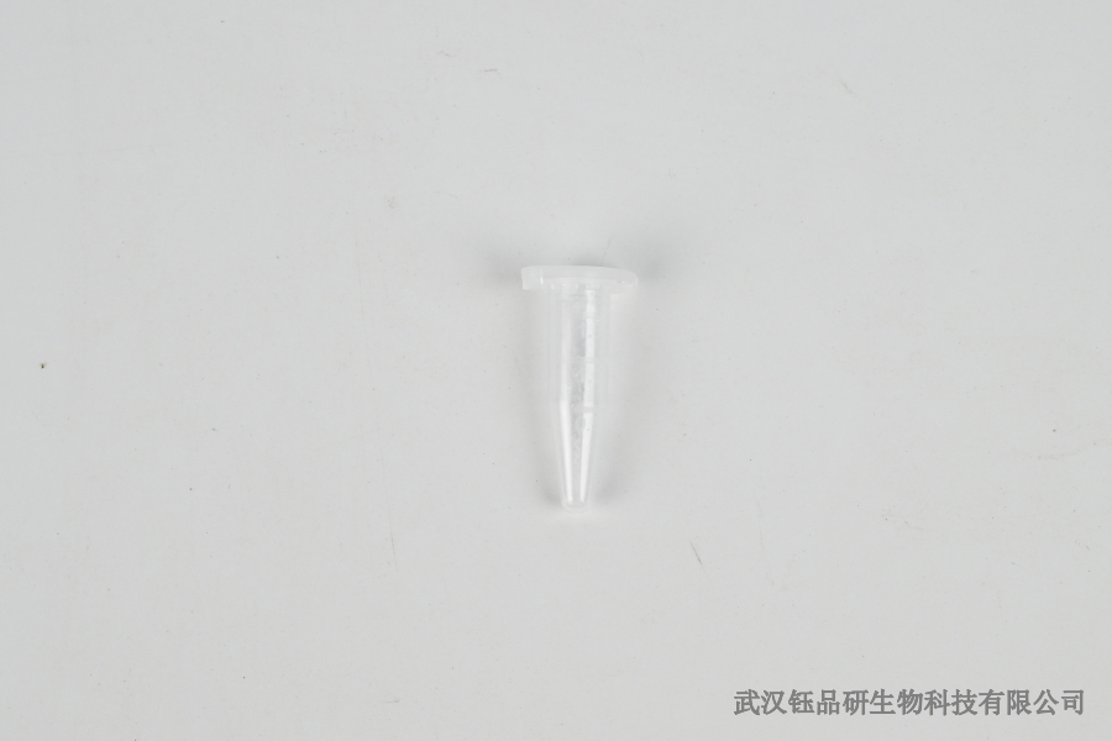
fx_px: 2316
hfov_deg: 27.0
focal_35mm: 75
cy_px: 370
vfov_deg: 18.2
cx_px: 556
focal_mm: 50
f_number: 11
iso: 800
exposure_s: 1/160
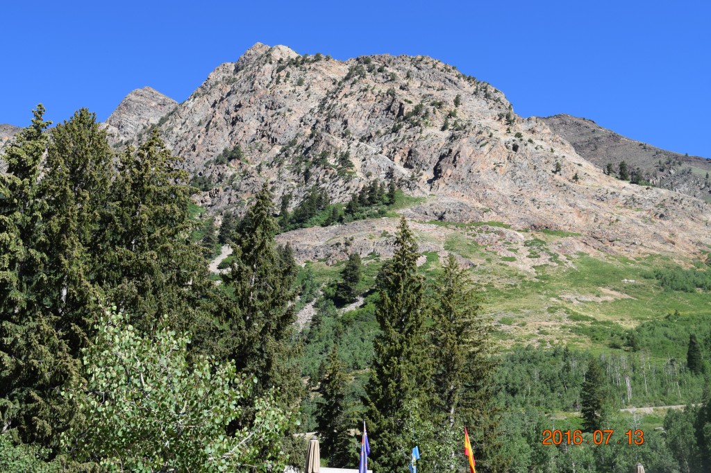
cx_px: 356
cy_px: 236
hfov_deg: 43.6
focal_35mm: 45
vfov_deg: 29.8
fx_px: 888
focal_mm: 30
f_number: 9
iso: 200
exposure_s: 1/320
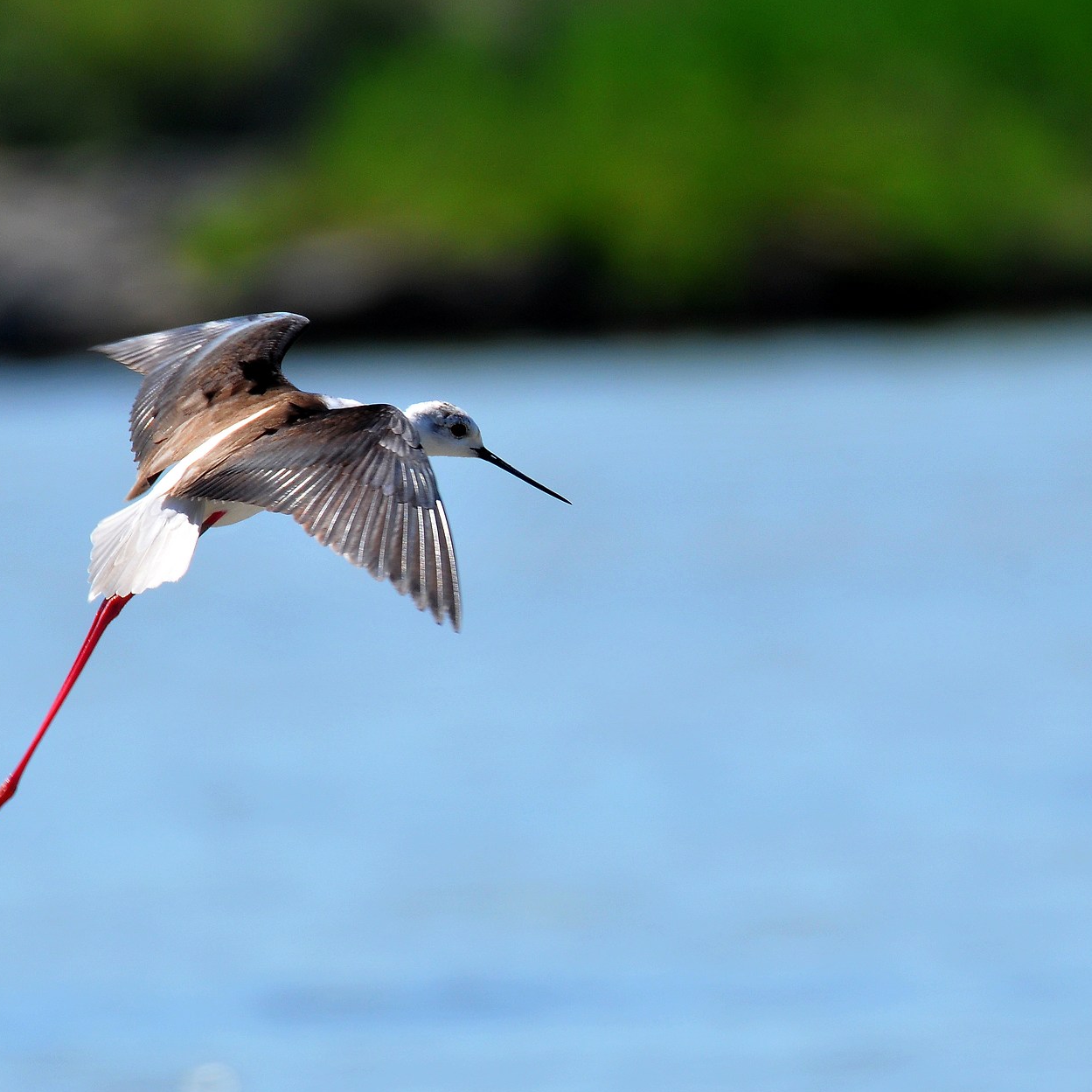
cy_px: 581
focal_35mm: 1468
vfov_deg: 1.2
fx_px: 52393
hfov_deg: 1.2
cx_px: 651
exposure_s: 1/500
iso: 280
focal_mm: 600
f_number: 9
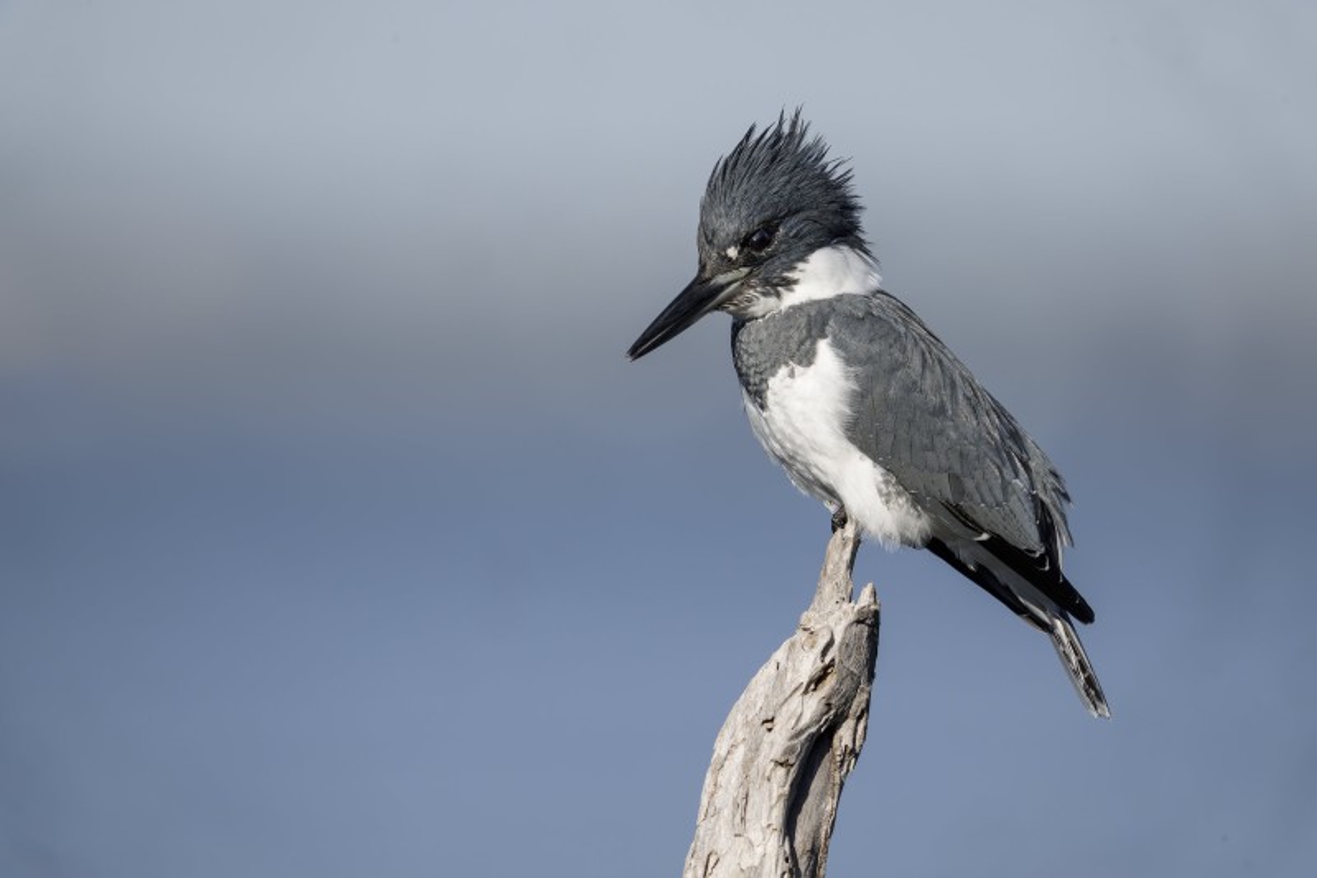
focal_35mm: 1120
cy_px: 439
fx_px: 40962
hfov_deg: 1.8
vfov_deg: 1.2
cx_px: 658
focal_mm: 1120
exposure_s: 1/2500
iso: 1600
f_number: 11
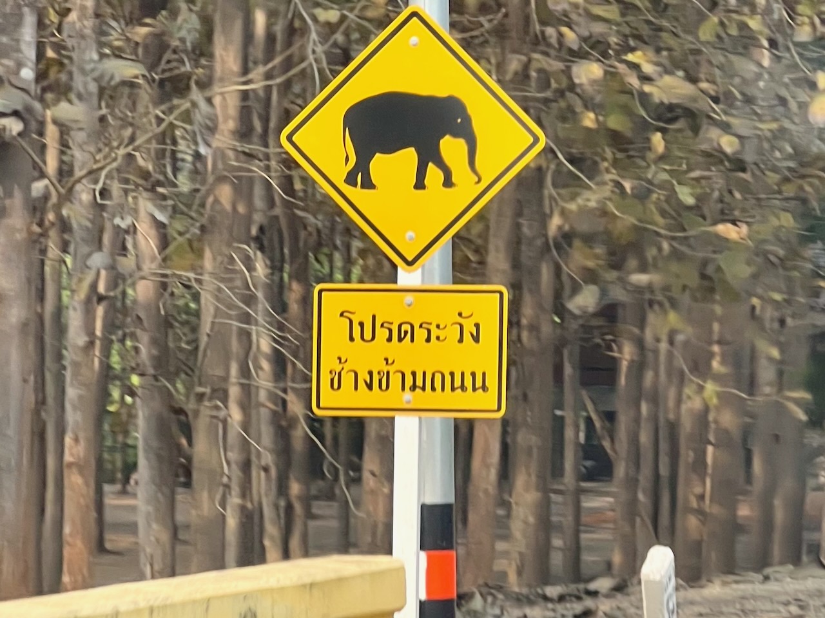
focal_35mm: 77
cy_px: 309
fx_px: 1835
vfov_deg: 19.1
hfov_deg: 25.3
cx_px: 412
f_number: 2.8
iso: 40
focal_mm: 9
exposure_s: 1/99
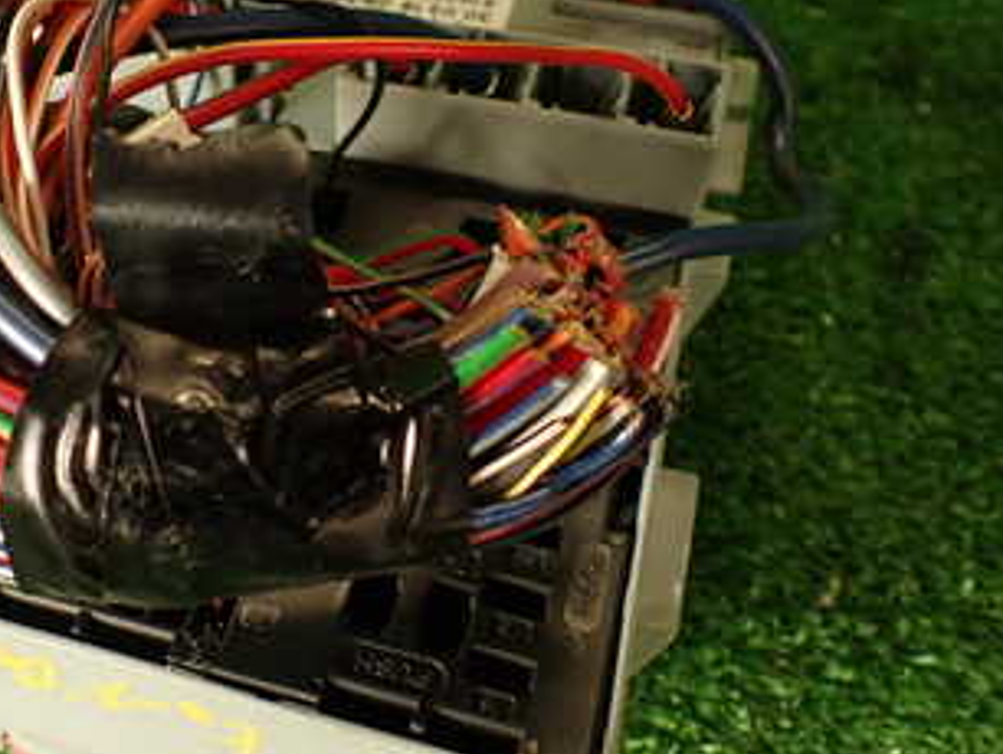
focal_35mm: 49
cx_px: 210
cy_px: 338
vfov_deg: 29.7
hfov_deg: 37.6
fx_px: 1421
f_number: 2
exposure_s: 1/60
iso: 100
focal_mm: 4.5
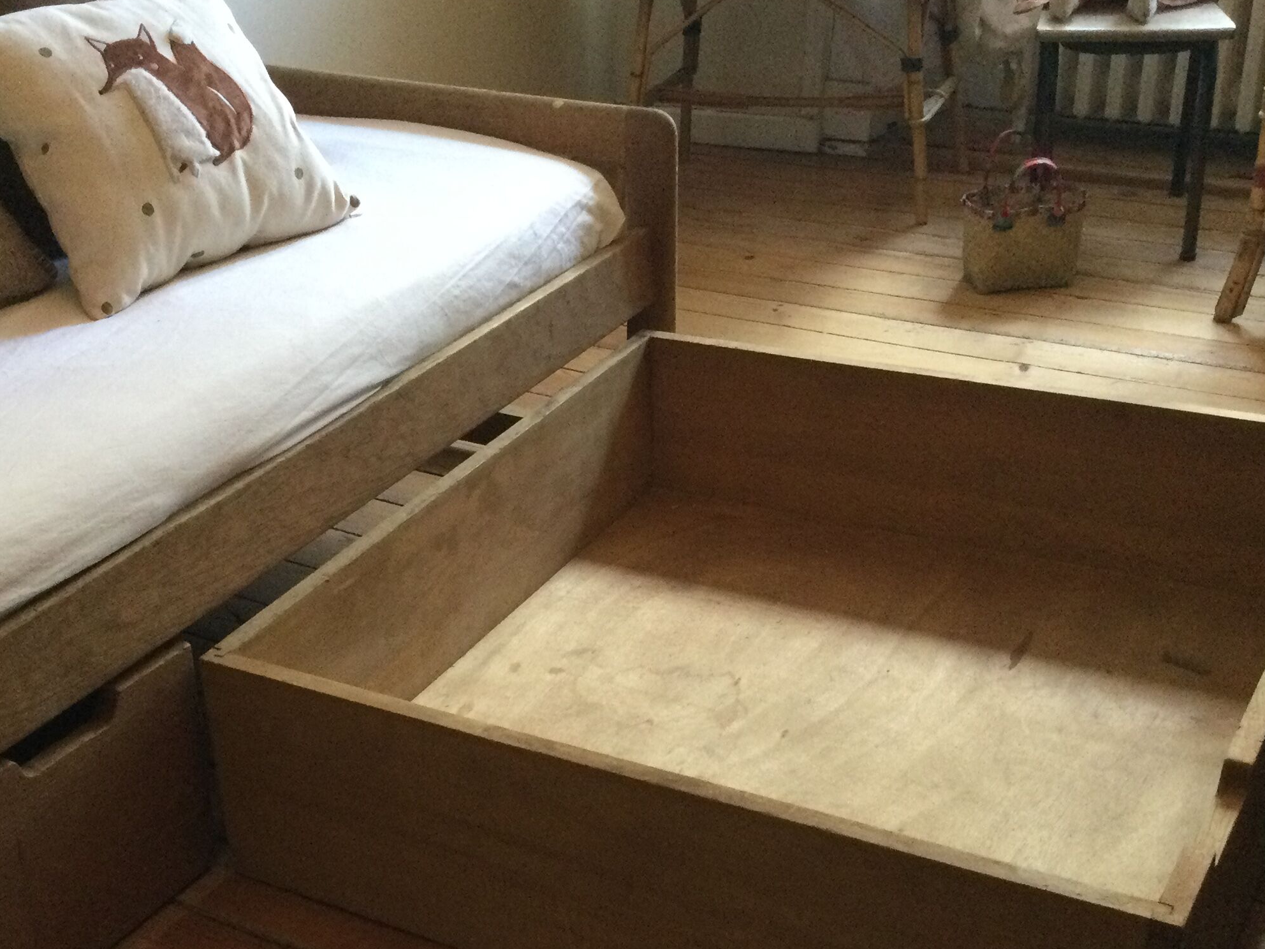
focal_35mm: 51
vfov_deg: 28.3
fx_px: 1864
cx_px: 488
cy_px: 671
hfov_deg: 37.3
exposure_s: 1/30
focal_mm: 3.3
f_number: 2.4
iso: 200
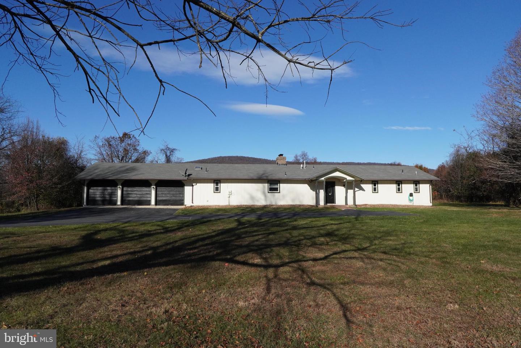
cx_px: 260
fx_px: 326
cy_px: 174
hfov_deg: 77.3
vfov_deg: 56.1
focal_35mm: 22
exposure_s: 1/2500
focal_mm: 15
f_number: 9
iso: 800
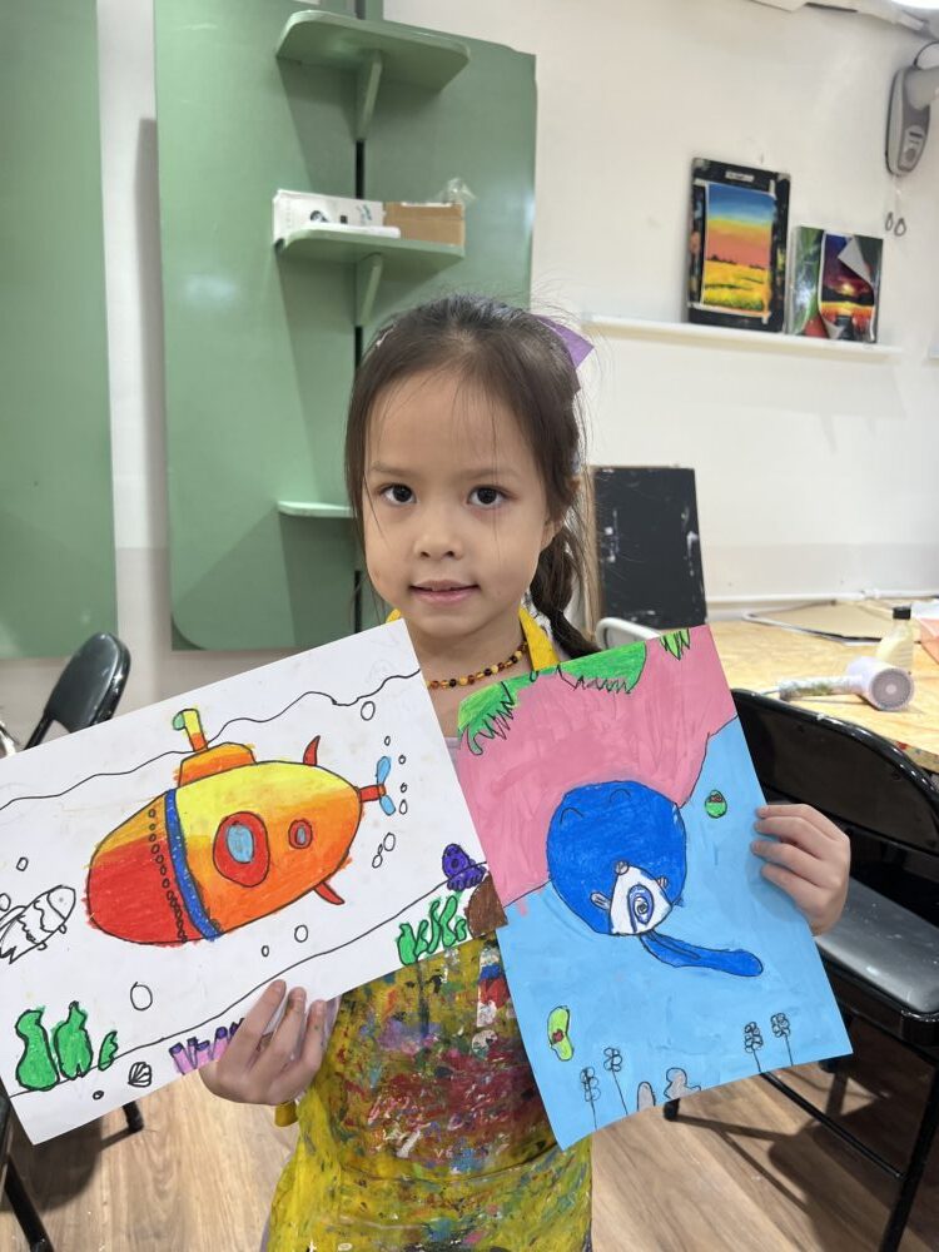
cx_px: 470
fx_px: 940
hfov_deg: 53.1
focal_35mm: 26
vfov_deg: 67.3
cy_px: 626
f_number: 1.5
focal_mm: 5.7
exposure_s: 1/100
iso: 125
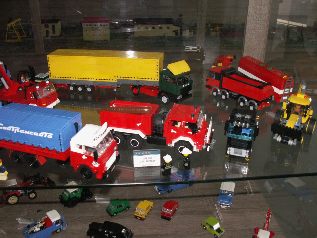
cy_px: 119
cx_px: 158
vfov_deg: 40.7
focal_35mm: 35
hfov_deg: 52.6
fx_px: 321
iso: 160
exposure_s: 1/125
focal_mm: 5.86
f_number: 2.8
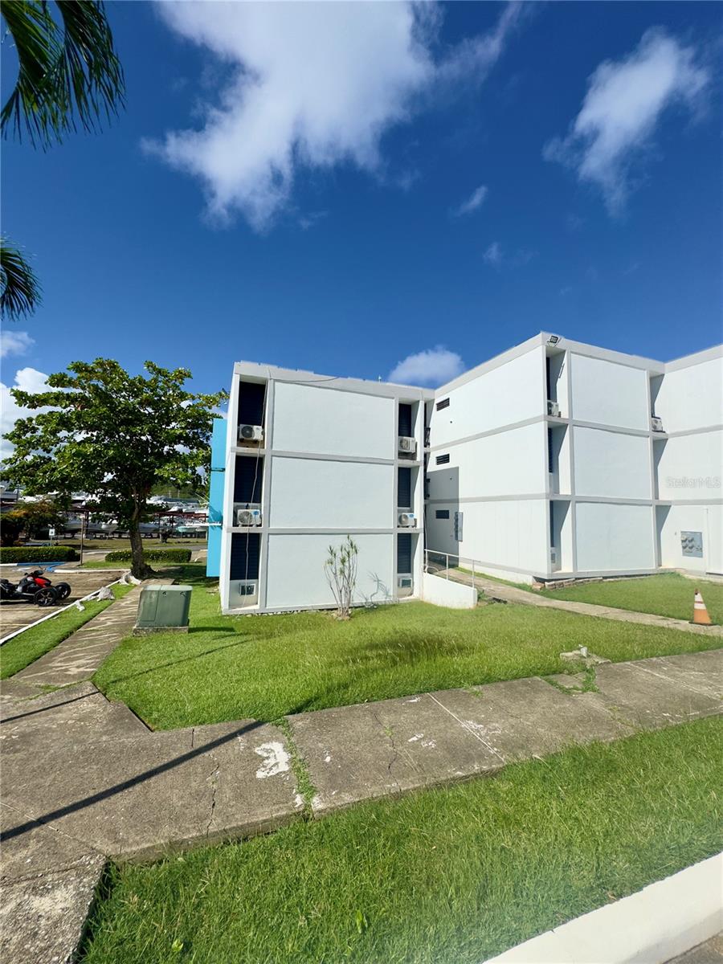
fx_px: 390
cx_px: 362
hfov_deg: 85.7
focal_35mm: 14
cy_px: 482
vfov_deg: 102.1
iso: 40
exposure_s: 1/3906
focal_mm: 2.22
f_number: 2.2
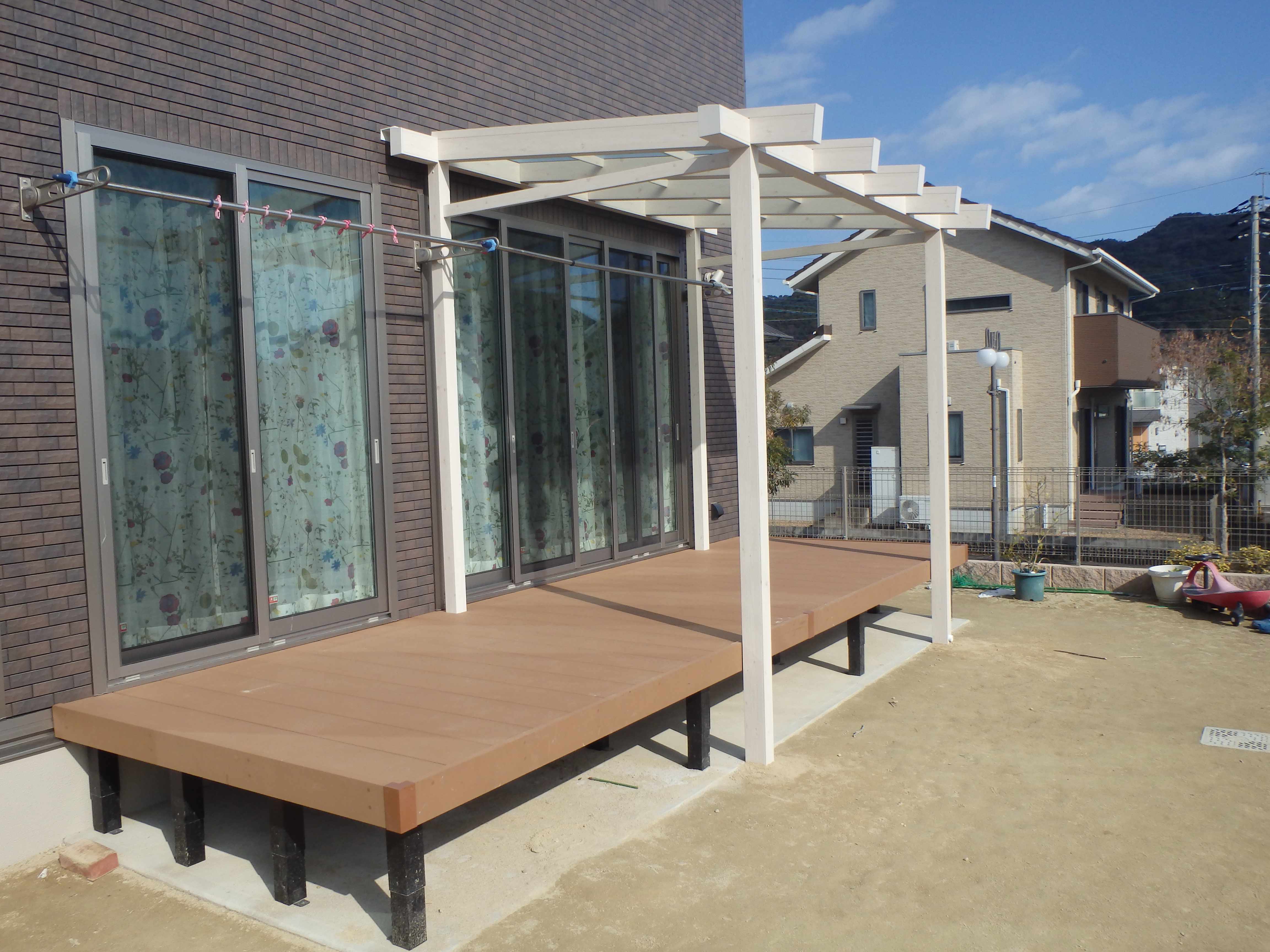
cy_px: 476
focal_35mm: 28
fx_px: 1027
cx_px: 635
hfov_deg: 63.4
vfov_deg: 49.7
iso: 125
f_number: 11
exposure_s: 1/200
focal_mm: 5
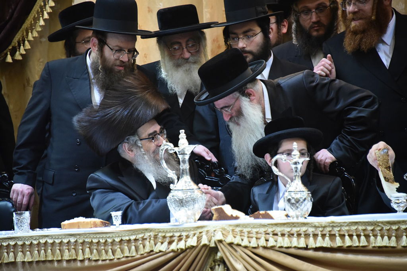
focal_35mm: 300
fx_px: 3392
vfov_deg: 4.6
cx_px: 204
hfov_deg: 6.9
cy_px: 136
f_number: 5.6
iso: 6400
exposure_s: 1/125
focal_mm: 300
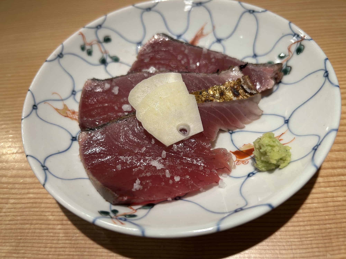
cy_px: 130
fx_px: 260
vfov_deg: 53.1
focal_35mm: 26
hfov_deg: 67.3
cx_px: 173
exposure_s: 1/100
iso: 50
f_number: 1.5
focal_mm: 5.7
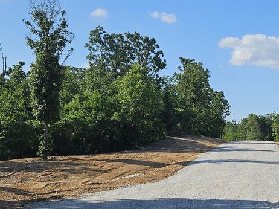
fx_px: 548
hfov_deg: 27.5
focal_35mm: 68
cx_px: 255
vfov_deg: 21.6
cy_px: 121
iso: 25
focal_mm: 5.4
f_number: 1.8
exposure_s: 1/2005
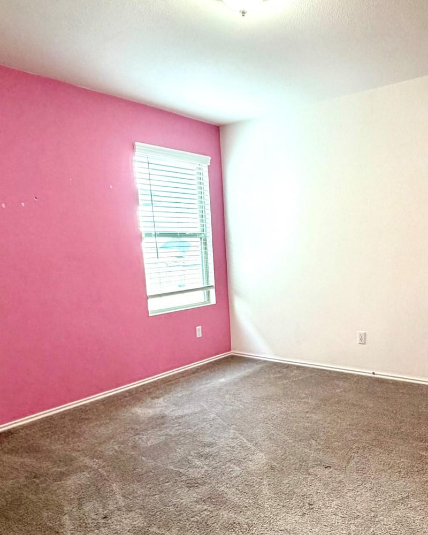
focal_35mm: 28
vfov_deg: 61.6
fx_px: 443
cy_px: 326
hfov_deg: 50.9
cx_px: 274
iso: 320
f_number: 2.2
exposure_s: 1/60
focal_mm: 2.22
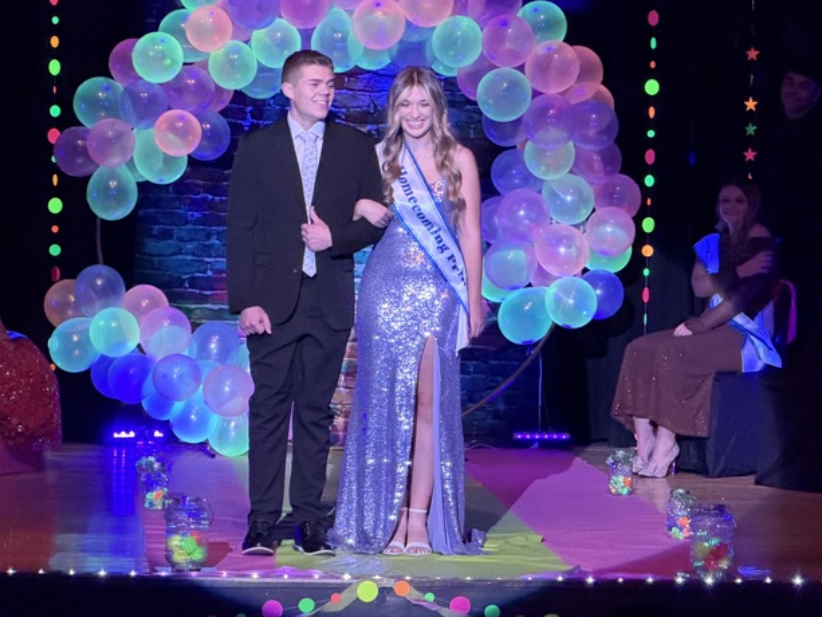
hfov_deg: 11.8
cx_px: 325
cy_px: 217
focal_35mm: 167
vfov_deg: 8.9
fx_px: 3966
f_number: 2.8
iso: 2500
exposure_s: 1/30
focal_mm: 16.89
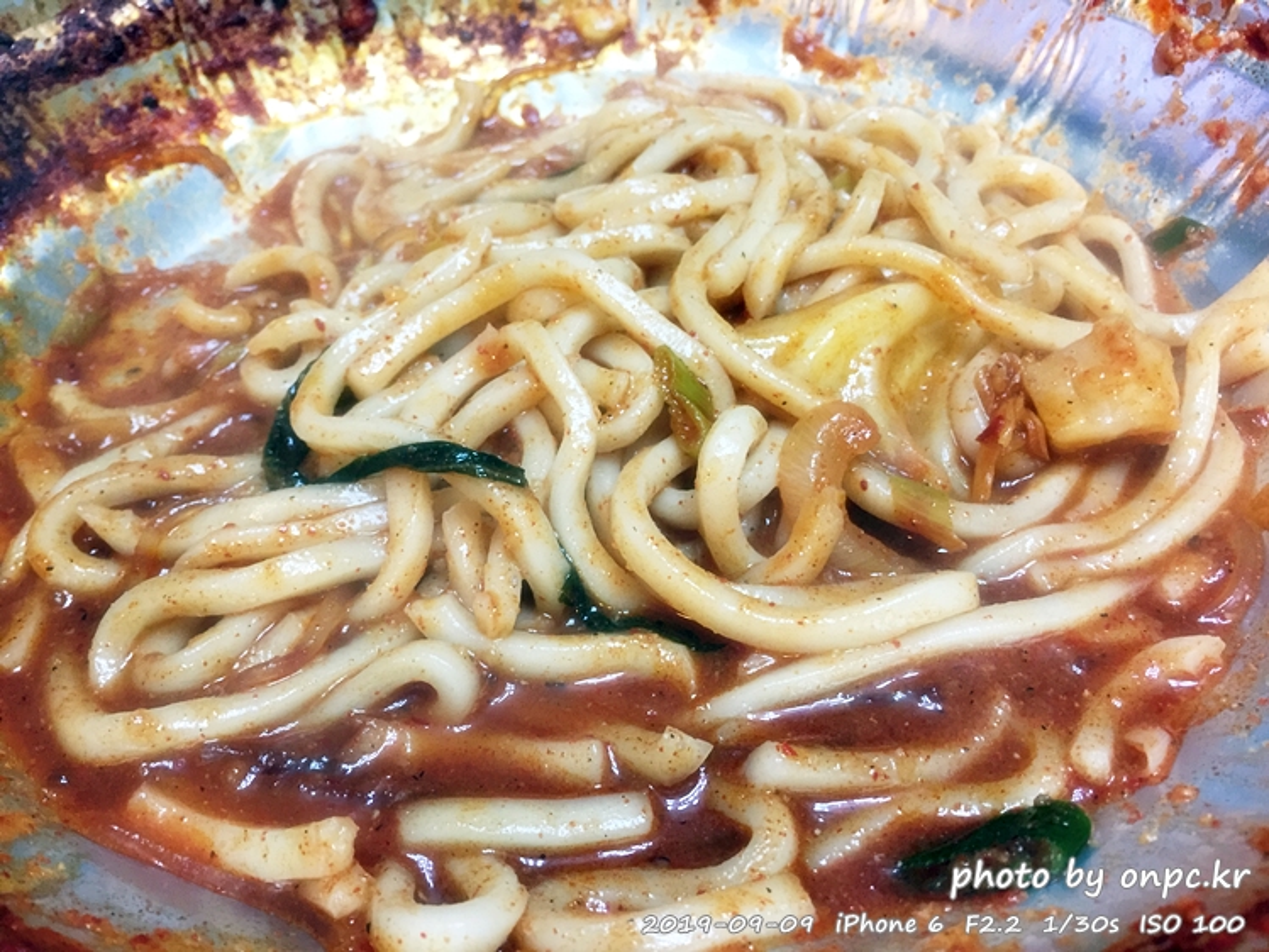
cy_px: 476
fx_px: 1063
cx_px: 634
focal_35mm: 29
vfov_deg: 48.2
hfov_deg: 61.7
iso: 100
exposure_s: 1/30
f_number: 2.2
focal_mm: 4.15
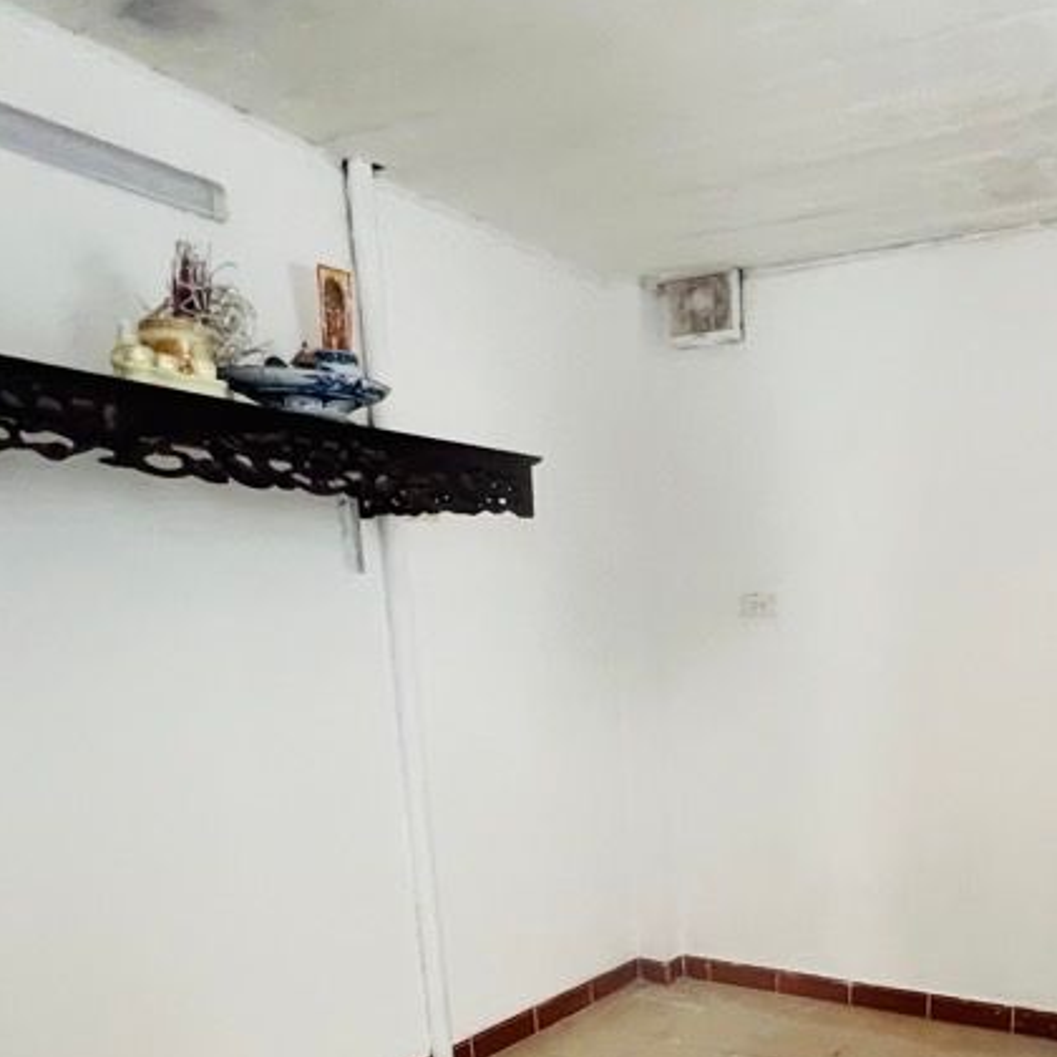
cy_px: 914
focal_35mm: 28
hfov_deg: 54.5
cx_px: 798
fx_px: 967
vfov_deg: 51.8
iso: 500
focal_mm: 1.57
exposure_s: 1/60
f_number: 1.8
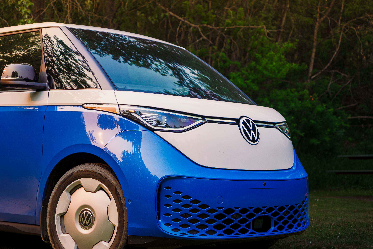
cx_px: 186
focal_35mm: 69
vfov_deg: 19.7
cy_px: 124
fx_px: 715
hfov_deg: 29.2
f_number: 2.8
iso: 1000
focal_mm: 46
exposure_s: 1/125
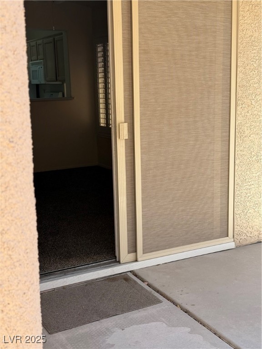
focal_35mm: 48
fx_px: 484
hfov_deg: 30.3
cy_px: 174
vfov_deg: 39.7
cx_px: 131
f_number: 1.78
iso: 80
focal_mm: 6.76
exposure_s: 1/906
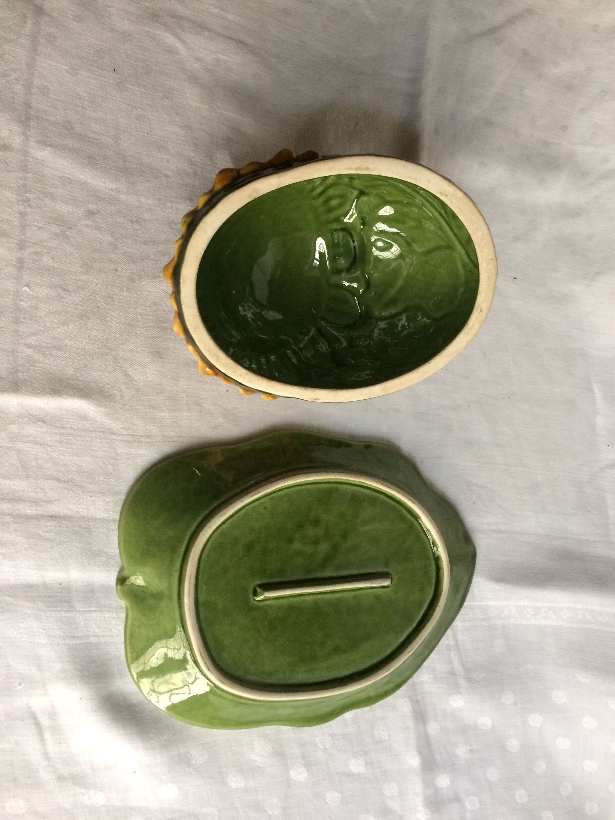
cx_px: 308
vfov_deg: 61.7
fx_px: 687
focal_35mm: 29
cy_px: 410
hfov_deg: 48.2
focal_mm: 4.15
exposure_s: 1/33
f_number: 2.2
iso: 250
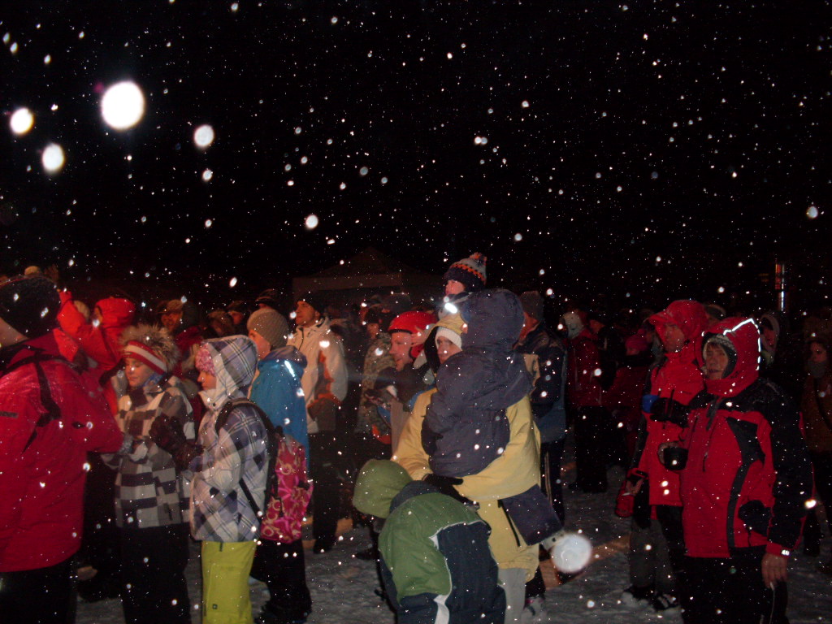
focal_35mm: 38
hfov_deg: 49.0
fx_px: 913
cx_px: 416
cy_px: 312
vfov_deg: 37.7
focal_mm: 6.3
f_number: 2.8
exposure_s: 1/45
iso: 120
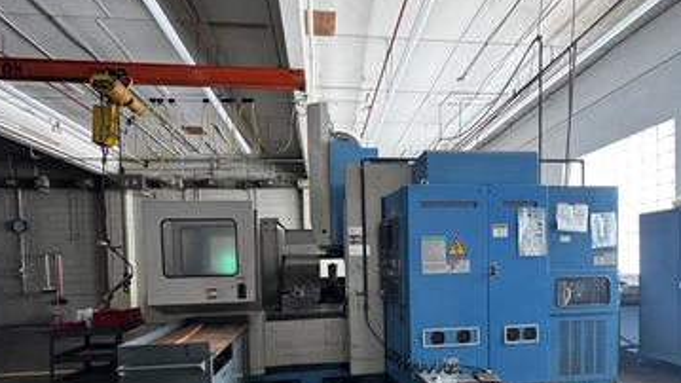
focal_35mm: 17
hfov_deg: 95.9
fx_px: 307
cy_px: 271
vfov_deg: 61.5
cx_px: 353
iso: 500
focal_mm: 2.22
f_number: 2.2
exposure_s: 1/60
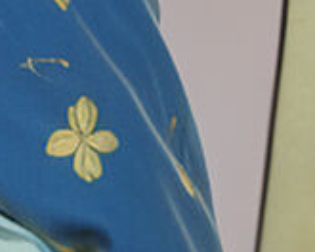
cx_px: -435
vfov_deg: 2.0
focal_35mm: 789
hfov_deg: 2.4
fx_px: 7356
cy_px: -252
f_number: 4
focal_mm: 78
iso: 400
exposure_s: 1/80
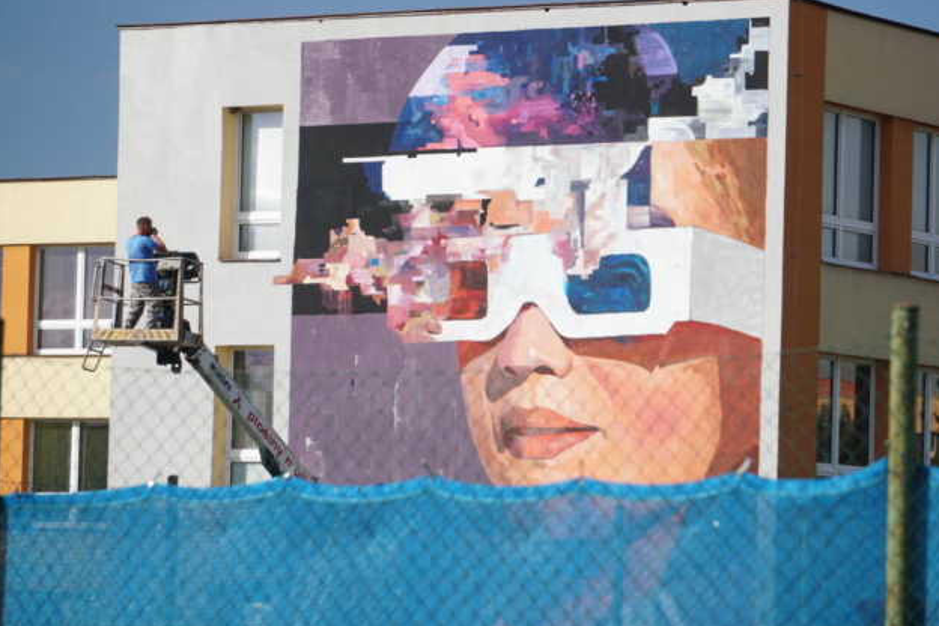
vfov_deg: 7.9
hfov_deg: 11.8
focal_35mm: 175
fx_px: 4553
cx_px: 479
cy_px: 287
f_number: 5.6
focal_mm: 103
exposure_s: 1/160
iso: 100
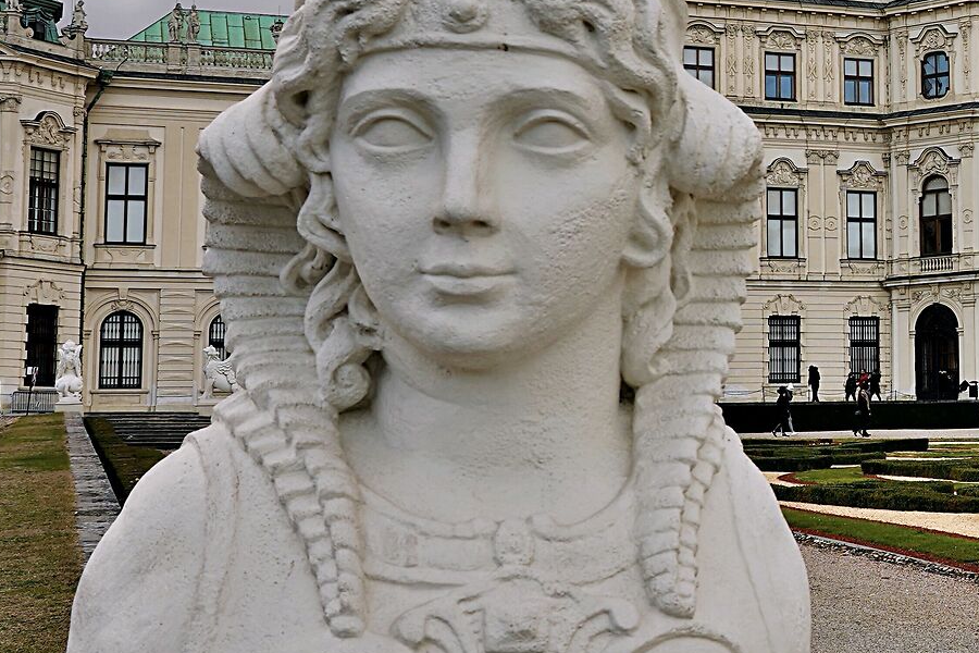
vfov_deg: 18.8
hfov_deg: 25.8
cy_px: 197
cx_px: 1096
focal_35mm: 72
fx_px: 1958
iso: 100
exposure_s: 1/60
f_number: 10
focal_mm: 27
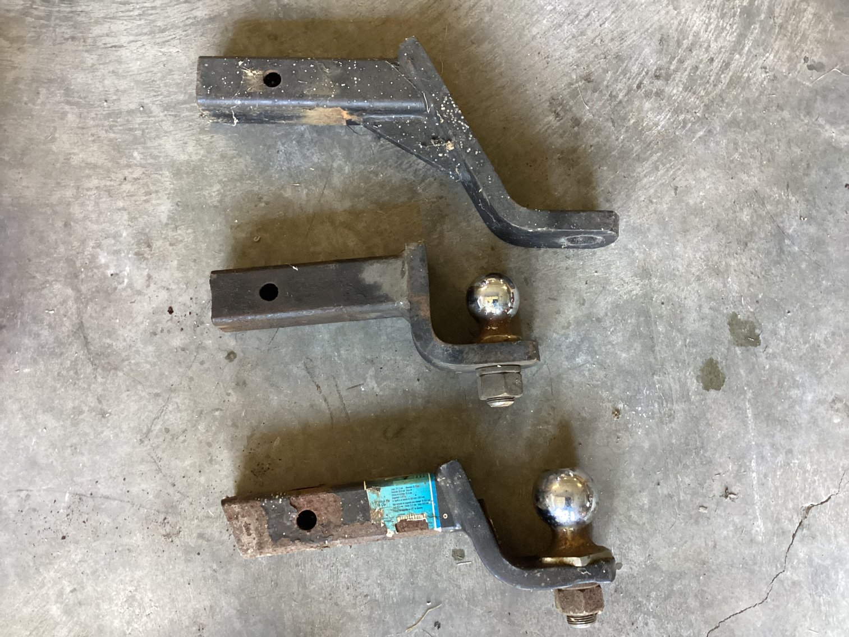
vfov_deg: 45.4
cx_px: 424
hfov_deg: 58.3
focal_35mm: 31
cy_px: 318
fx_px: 760
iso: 400
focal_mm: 3.3
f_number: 2.4
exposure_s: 1/40
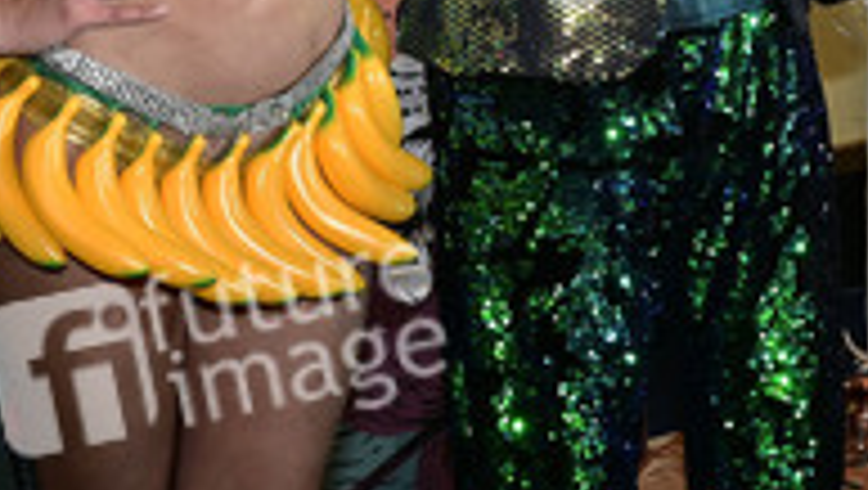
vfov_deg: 16.1
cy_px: -324
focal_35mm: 66
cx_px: 346
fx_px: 1522
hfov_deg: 31.7
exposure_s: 1/200
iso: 2500
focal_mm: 30.5
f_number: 5.6
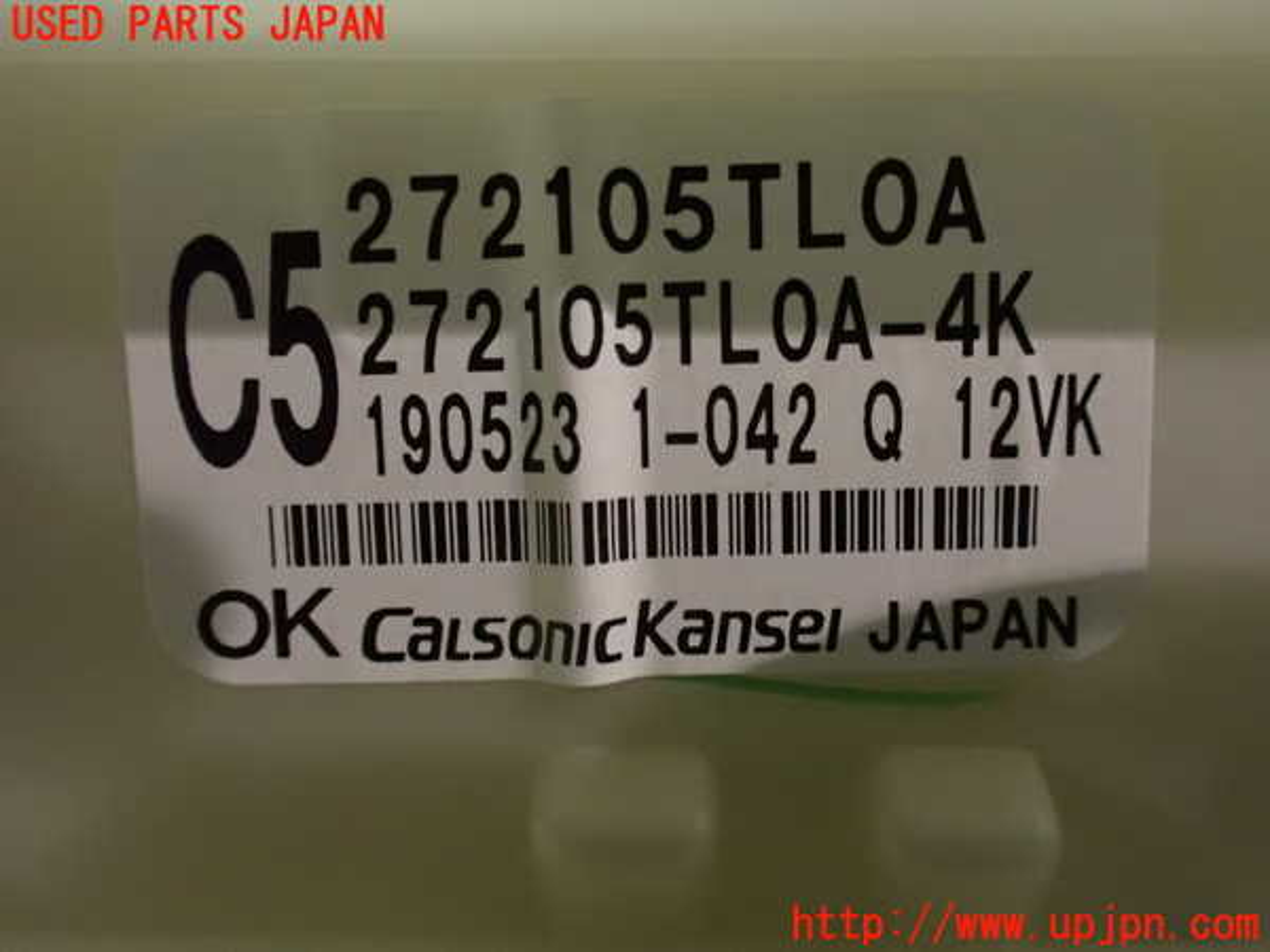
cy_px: 476
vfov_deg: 46.8
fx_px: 1101
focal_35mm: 30
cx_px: 635
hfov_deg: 60.0
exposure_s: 1/20
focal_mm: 5.4
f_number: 2.3
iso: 1600
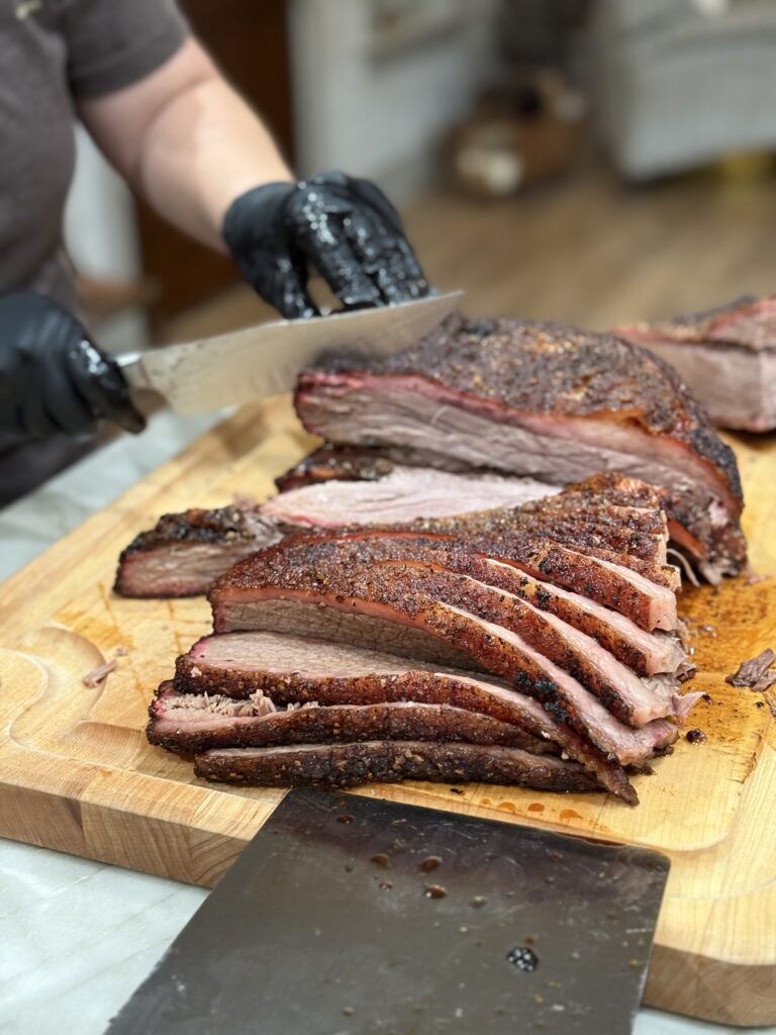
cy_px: 518
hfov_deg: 30.3
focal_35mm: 48
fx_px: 1435
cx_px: 388
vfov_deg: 39.7
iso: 400
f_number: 1.78
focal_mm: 6.76
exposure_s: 1/30
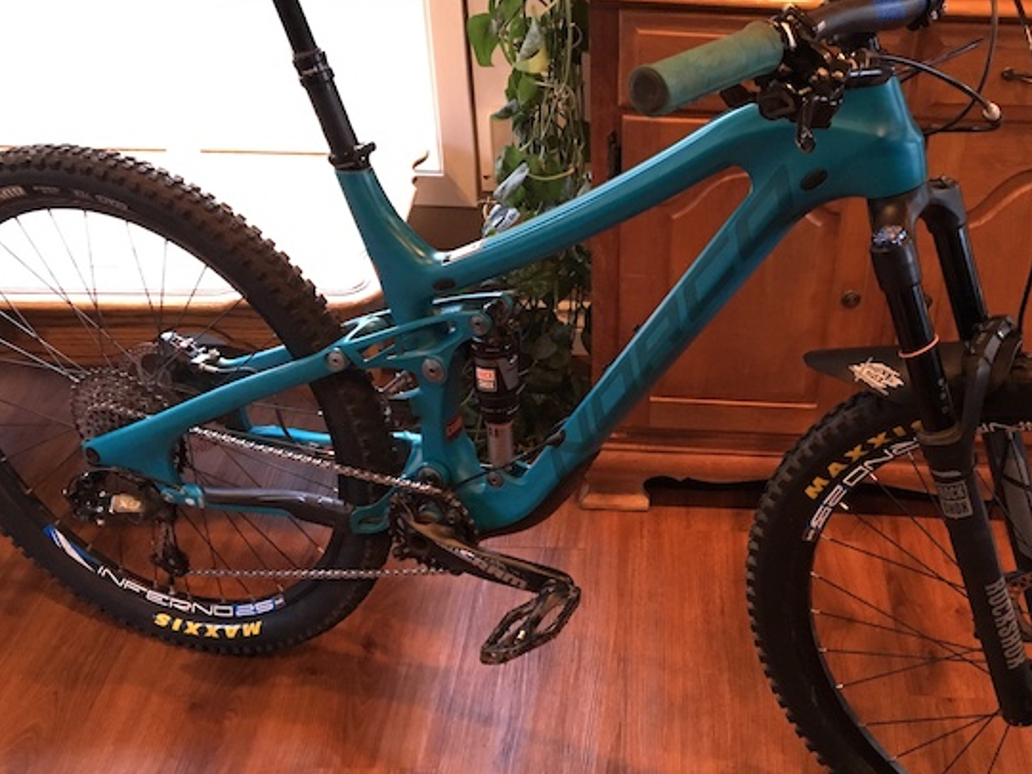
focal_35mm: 43
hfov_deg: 43.2
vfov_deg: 33.6
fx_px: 1282
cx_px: 696
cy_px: 398
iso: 200
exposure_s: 1/17
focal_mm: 4.15
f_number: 2.2
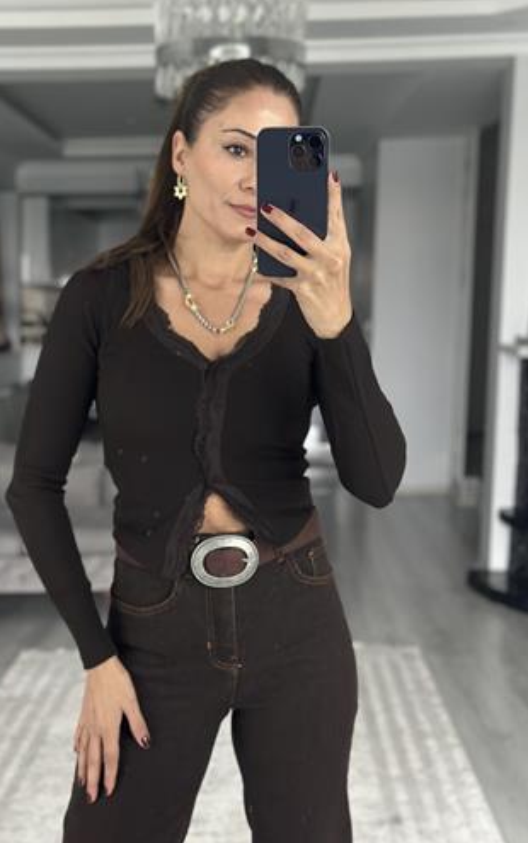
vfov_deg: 38.8
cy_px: 419
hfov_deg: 24.9
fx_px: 1195
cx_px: 228
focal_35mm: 52
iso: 640
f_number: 1.78
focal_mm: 6.86
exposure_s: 1/40
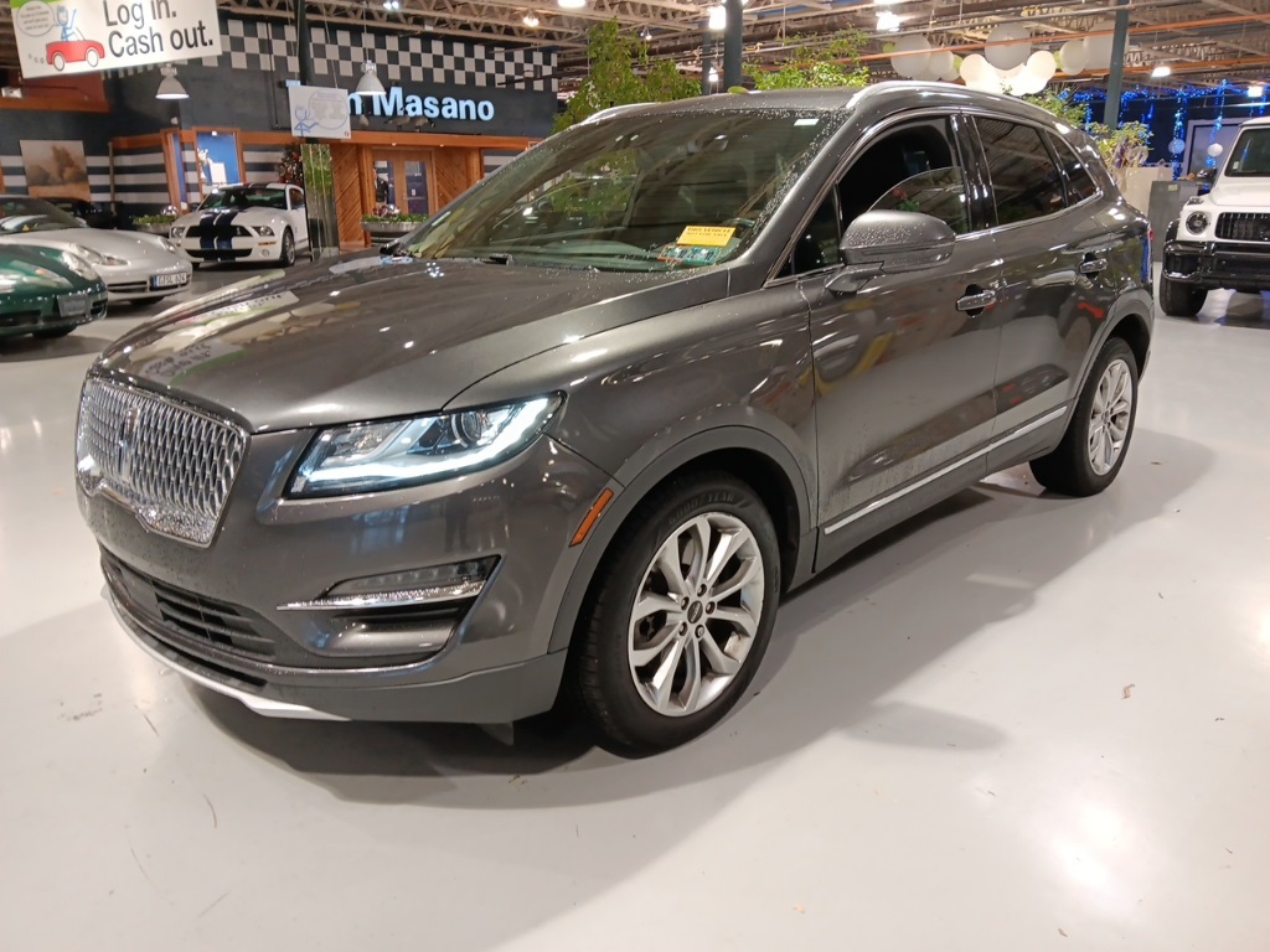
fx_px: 954
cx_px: 635
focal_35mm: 26
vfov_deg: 53.1
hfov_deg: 67.3
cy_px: 476
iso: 562
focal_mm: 3.98
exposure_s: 1/25
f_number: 1.8
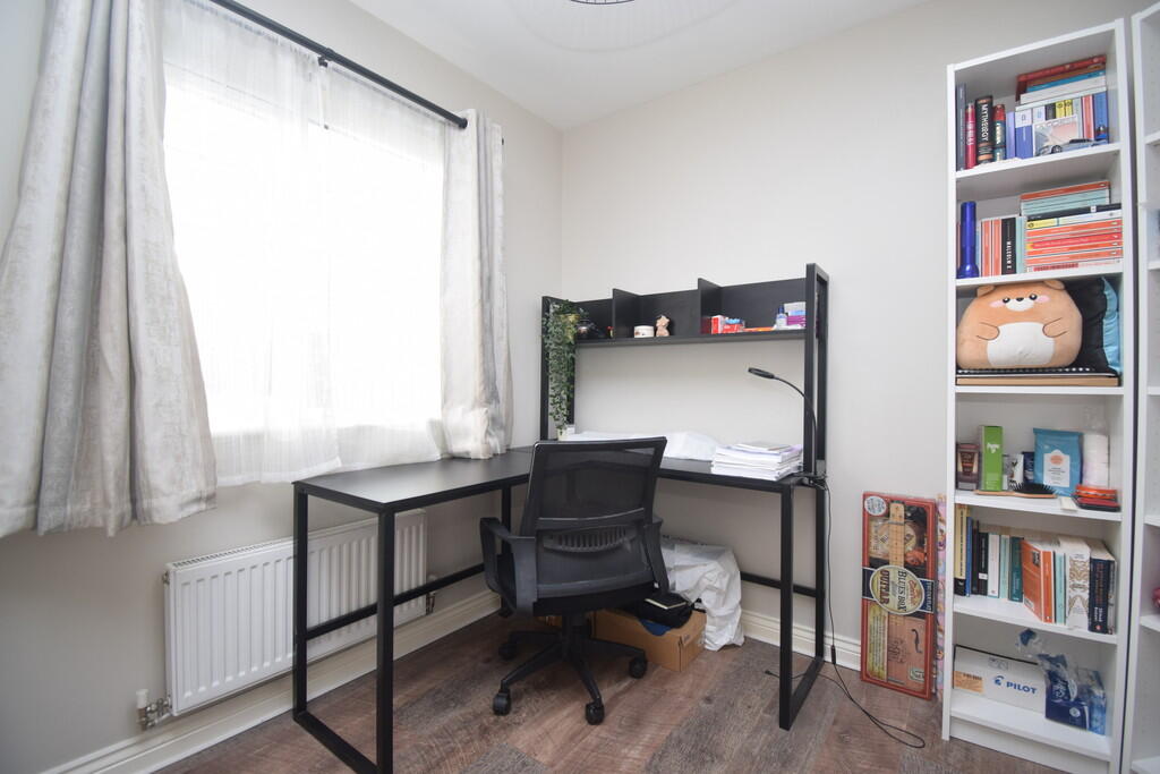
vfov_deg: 77.3
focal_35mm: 15
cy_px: 387
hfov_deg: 100.4
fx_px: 483
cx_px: 580
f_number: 5
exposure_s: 1/100
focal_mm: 10
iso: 400
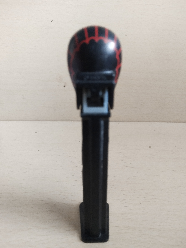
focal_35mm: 31
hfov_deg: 45.4
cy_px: 125
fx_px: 222
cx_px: 96
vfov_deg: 58.4
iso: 446
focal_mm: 3.95
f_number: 1.8
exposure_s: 1/33.3
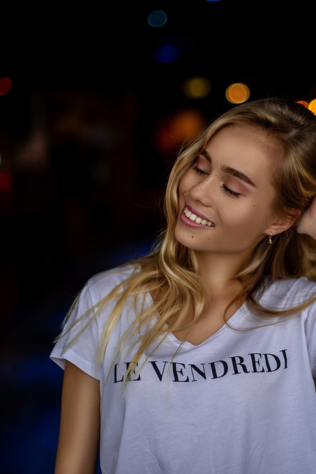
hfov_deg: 17.9
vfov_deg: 26.6
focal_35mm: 76
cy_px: 239
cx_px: 217
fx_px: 1000
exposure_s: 1/160
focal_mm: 50
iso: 160
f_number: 1.8
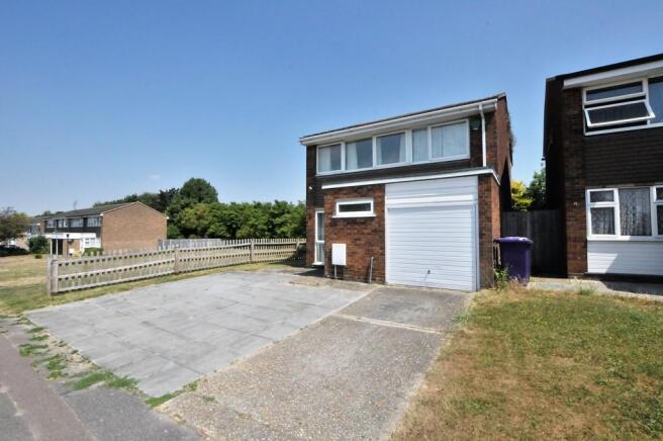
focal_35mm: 15
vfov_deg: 77.2
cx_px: 332
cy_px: 220
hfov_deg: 100.4
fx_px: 276
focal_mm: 10
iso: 800
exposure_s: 1/1000
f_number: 16
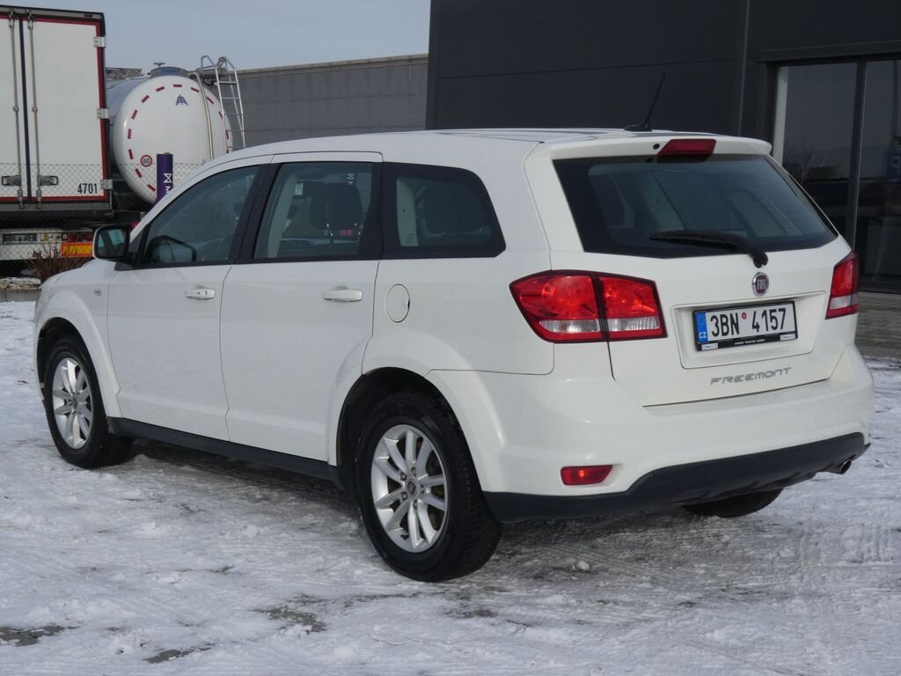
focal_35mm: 58
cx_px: 450
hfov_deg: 33.2
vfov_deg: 25.2
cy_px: 338
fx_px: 1510
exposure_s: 1/500
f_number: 5.6
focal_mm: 10.4
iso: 80
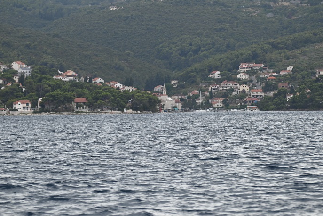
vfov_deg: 6.5
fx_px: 1893
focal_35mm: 211
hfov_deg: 9.8
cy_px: 99
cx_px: 164
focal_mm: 145
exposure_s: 1/200
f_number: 4.8
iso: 100
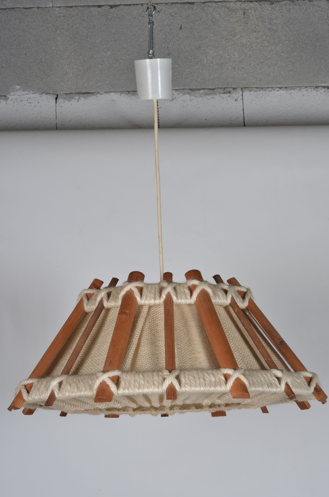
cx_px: 164
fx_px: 1033
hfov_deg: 18.1
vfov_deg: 27.0
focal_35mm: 75
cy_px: 248
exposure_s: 1/125
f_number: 14
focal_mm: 50
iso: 100
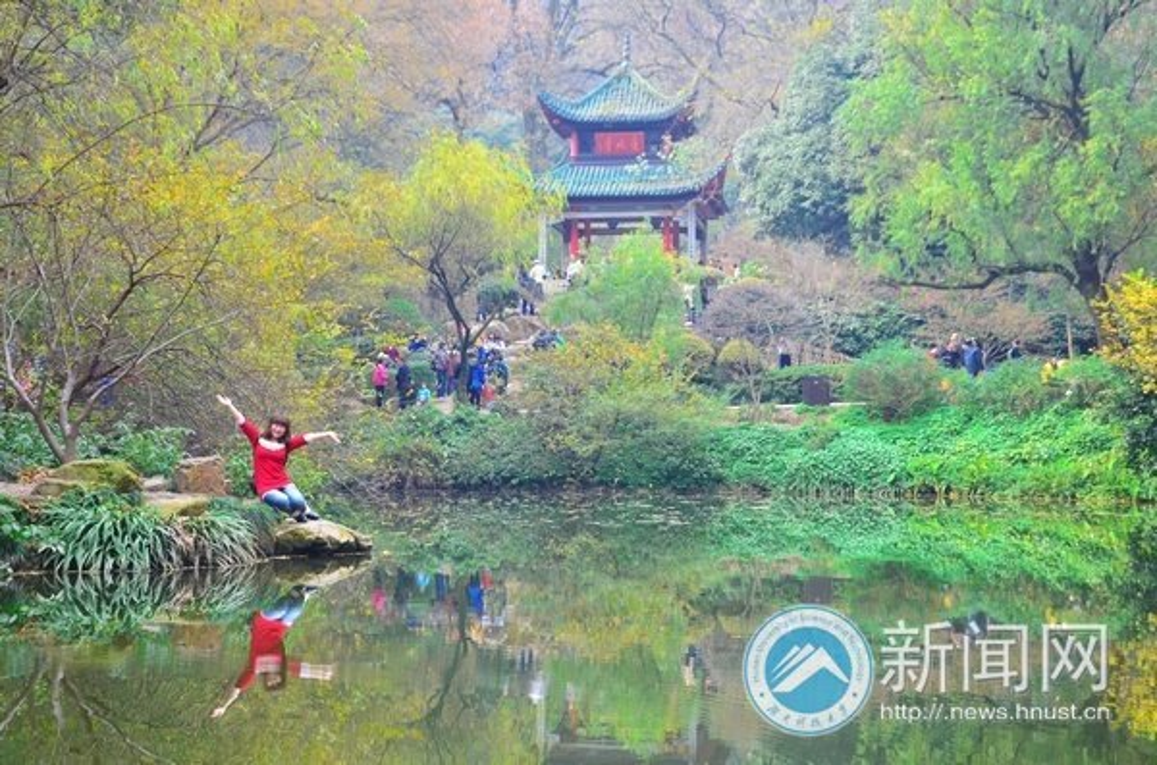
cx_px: 578
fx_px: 1924
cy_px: 382
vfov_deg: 22.5
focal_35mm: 60
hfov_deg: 33.5
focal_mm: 40
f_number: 6.3
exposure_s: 1/200
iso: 400
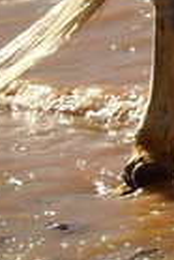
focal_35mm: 276
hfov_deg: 3.5
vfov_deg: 7.2
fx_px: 1996
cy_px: -226
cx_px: 1407
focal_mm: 24
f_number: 13
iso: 200
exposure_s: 1/320
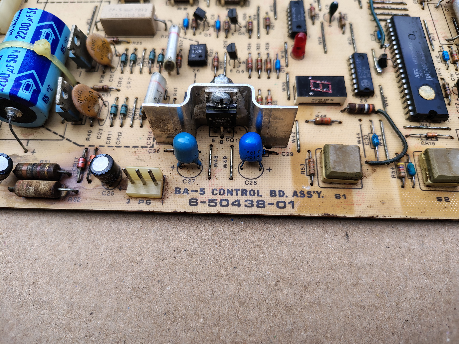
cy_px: 172
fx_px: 318
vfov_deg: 56.8
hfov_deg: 71.6
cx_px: 230
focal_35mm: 24
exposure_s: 1/526
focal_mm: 5.56
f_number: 1.8
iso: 100
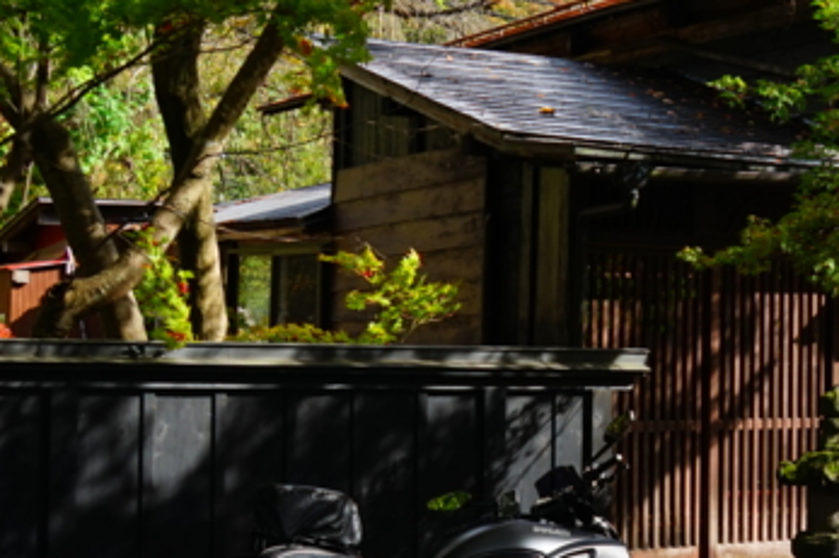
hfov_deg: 22.9
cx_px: 945
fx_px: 1933
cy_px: 279
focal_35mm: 83
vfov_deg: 16.4
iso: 100
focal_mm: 24
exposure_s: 1/125
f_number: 8
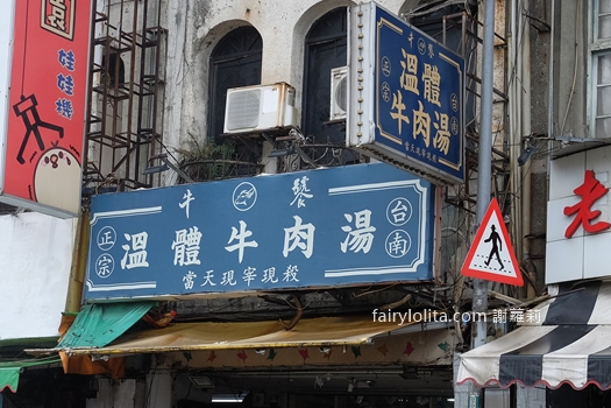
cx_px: 268
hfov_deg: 33.4
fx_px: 1018
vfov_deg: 22.3
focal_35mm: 60
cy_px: 325
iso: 400
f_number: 3.2
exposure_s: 1/450
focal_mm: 23
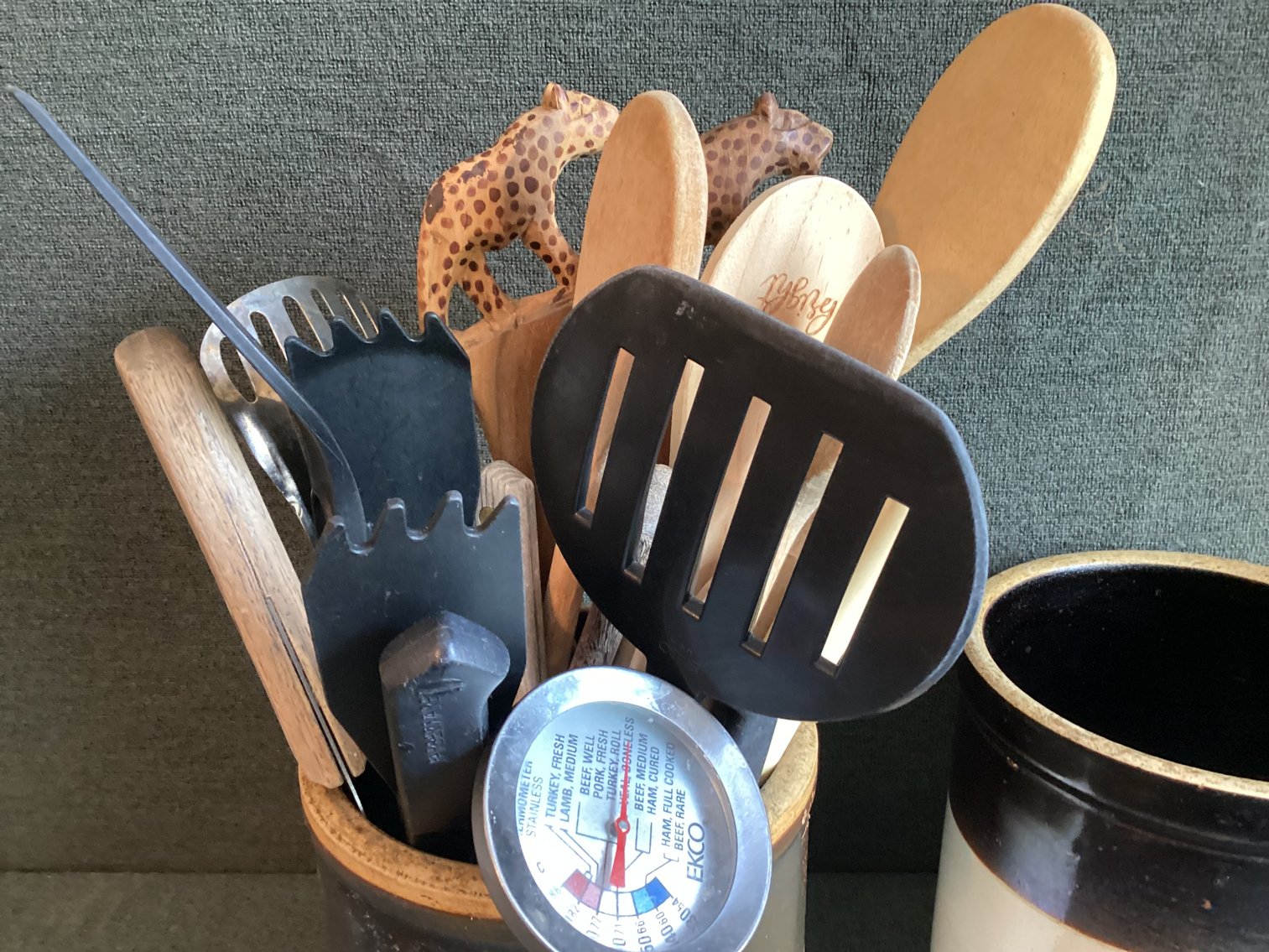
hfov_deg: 58.3
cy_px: 476
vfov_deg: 45.4
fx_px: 1137
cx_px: 634
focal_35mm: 31
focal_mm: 3.3
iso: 400
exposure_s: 1/33
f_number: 2.4
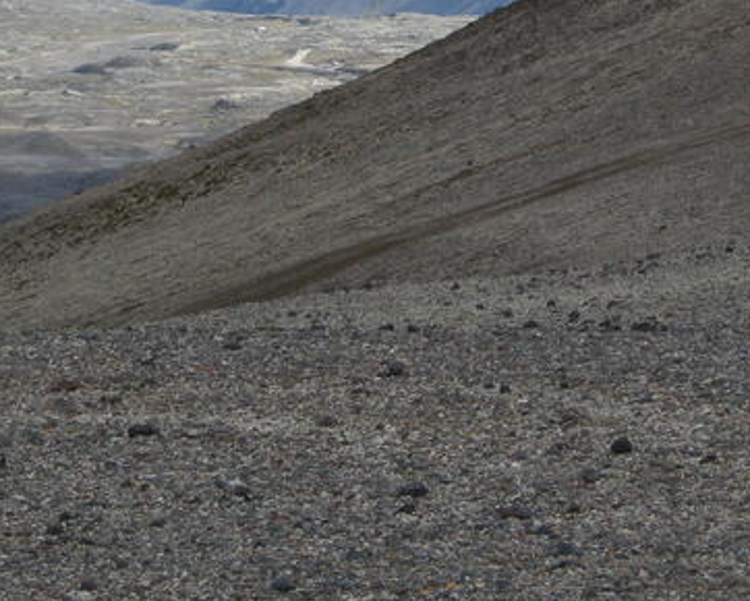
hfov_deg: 8.0
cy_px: 95
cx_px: 528
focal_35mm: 240
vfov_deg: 6.4
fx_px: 5330
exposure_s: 1/225
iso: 100
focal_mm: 18.6
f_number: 5.3
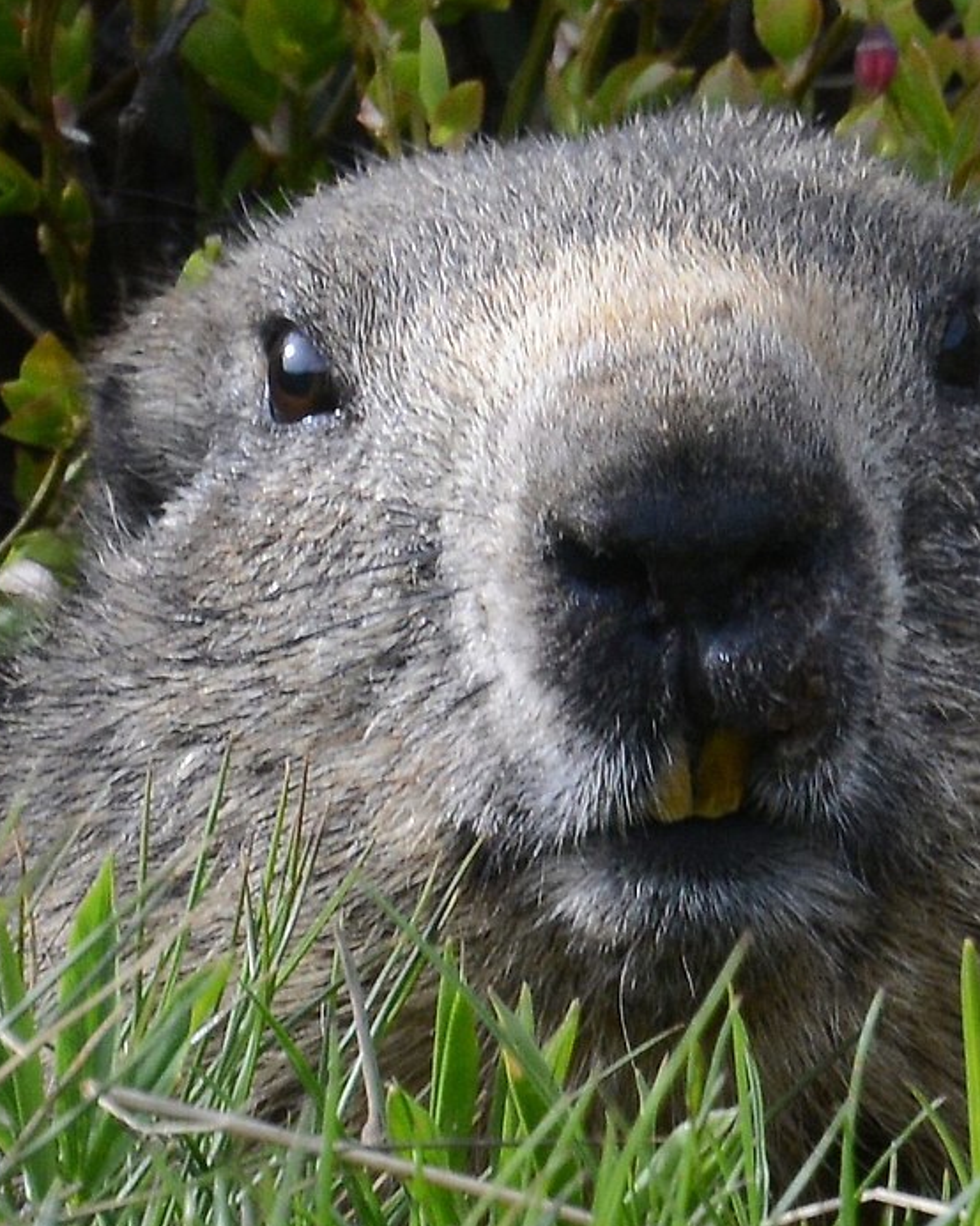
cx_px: 1194
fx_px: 58904
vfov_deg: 1.2
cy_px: 582
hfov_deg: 1.0
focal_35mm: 1624
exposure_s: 1/400
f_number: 9
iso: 500
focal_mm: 500
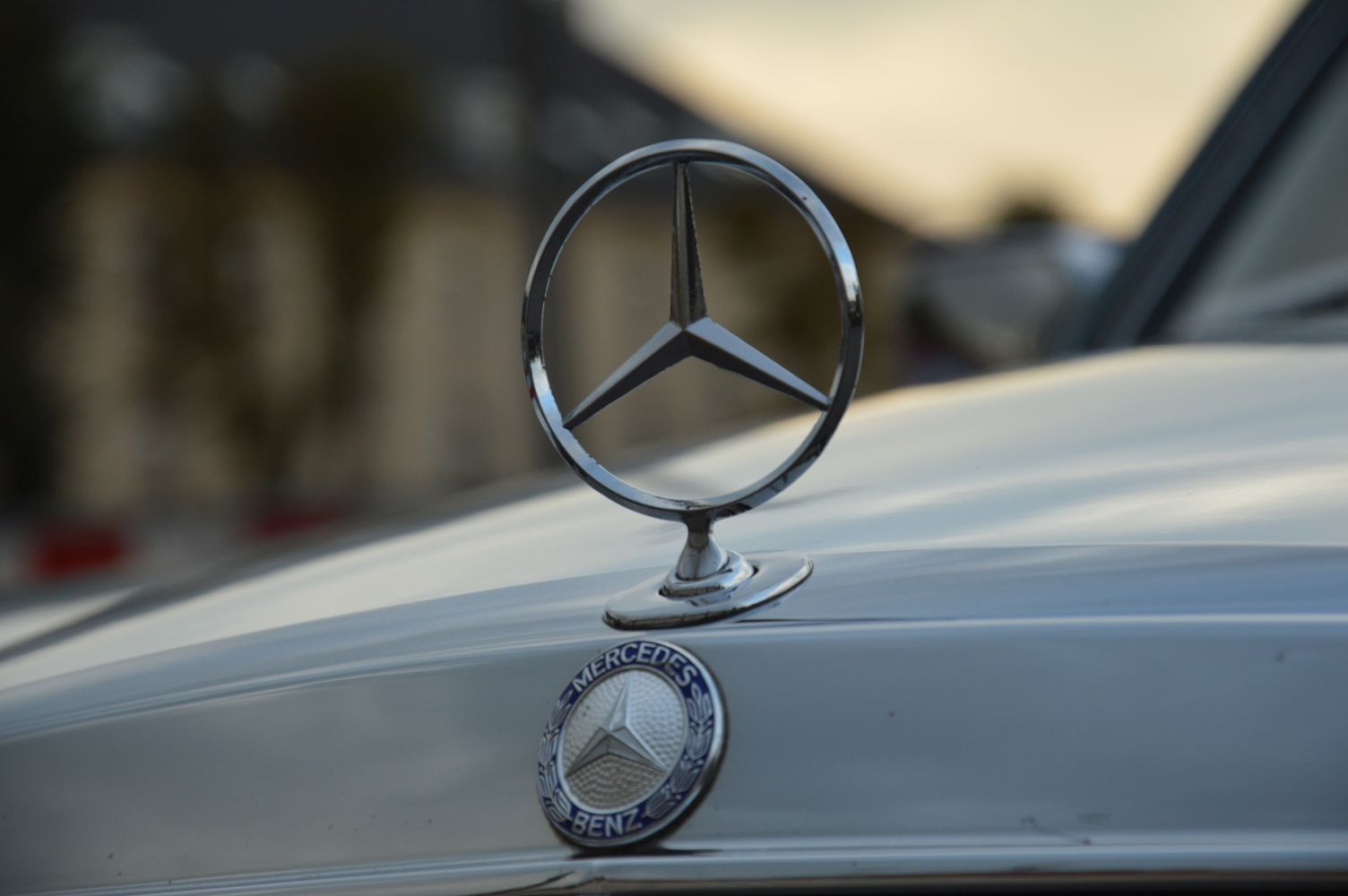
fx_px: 5892
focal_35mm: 158
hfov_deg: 13.1
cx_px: 674
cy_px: 448
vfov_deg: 8.7
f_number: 5.6
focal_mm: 105
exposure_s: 1/400
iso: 400
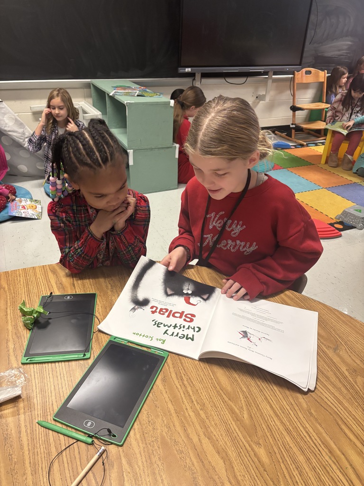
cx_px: 182
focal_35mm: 26
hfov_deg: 53.1
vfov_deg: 67.3
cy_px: 243
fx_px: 365
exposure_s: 1/60
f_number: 1.6
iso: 400
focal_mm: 5.96
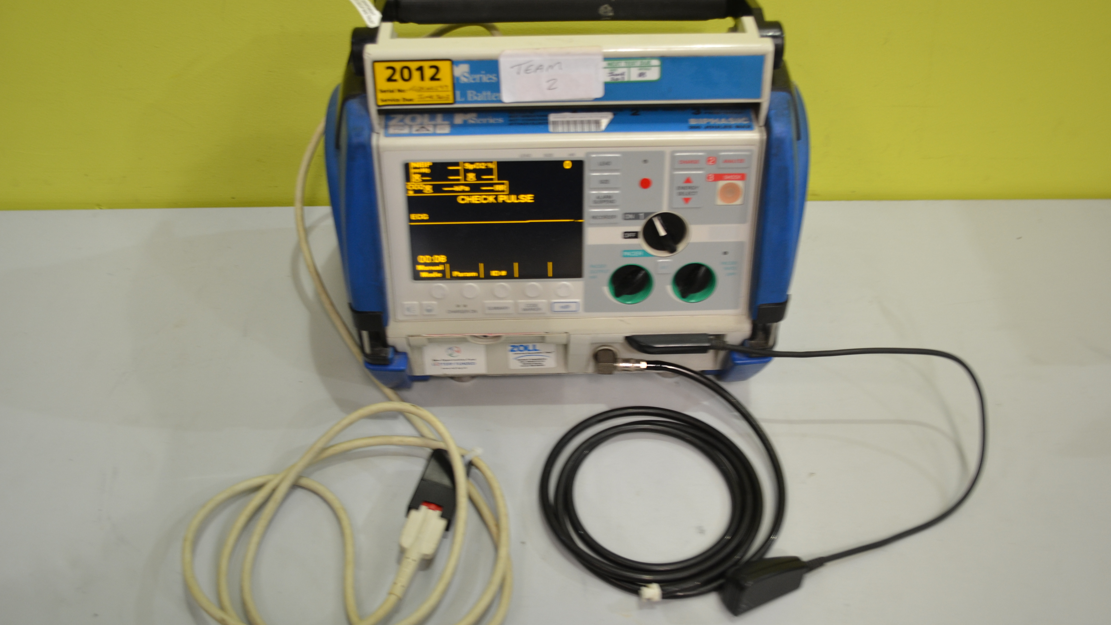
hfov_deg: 52.8
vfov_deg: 31.2
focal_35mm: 38
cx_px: 556
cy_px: 302
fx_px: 1119
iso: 400
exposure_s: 1/30
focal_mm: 24
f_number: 4
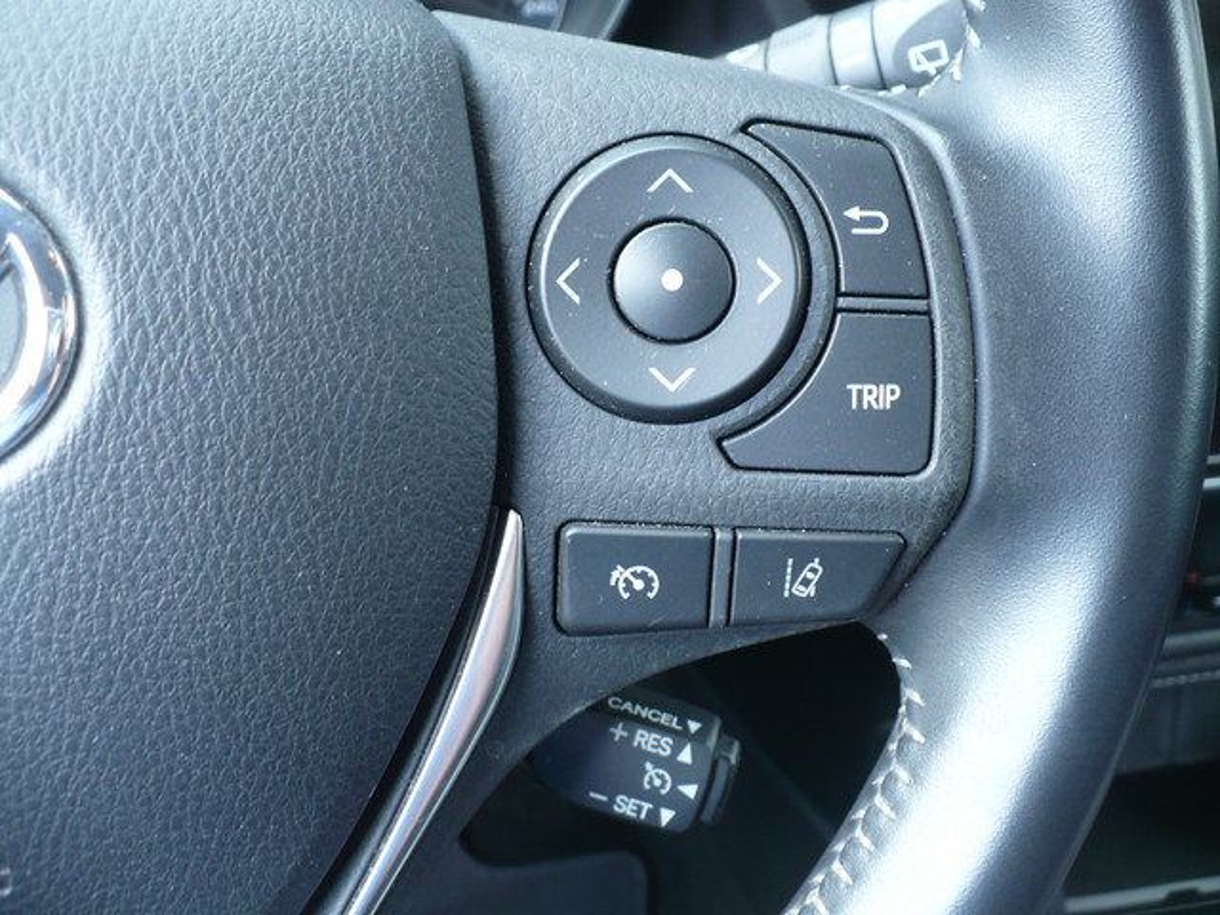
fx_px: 1304
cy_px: 458
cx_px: 610
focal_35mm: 37
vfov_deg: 38.7
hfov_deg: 50.1
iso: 125
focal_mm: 6.1
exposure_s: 1/30
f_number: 2.8
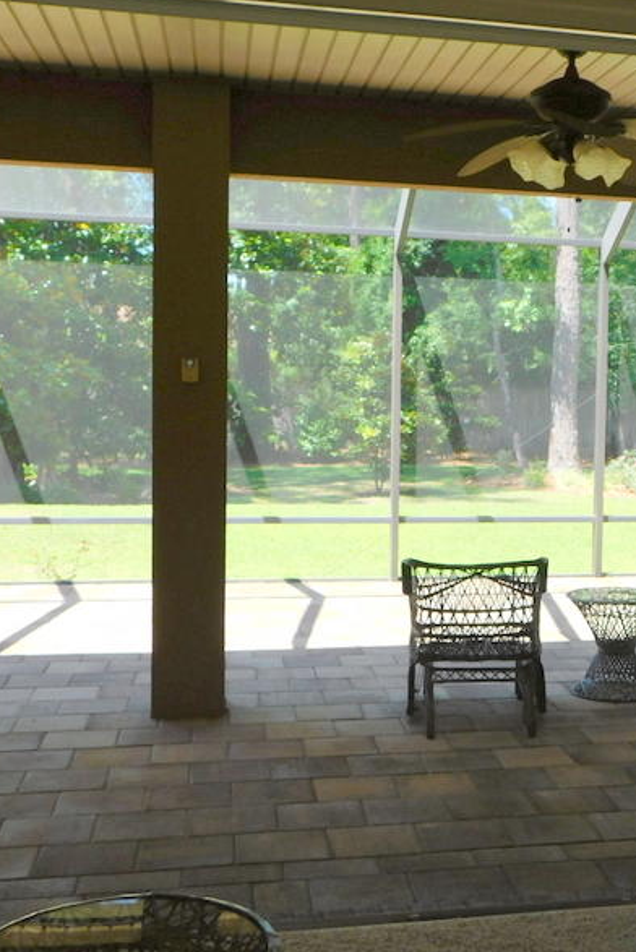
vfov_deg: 38.9
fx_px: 1350
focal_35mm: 51
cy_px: 478
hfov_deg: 25.6
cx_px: 582
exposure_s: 1/200
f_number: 3.5
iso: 125
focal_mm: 6.3
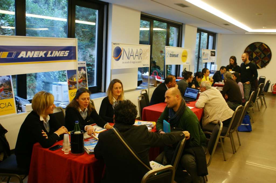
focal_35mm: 33
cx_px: 138
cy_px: 92
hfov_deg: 57.3
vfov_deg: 39.9
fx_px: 253
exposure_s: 1/40
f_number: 4
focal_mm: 22
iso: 400
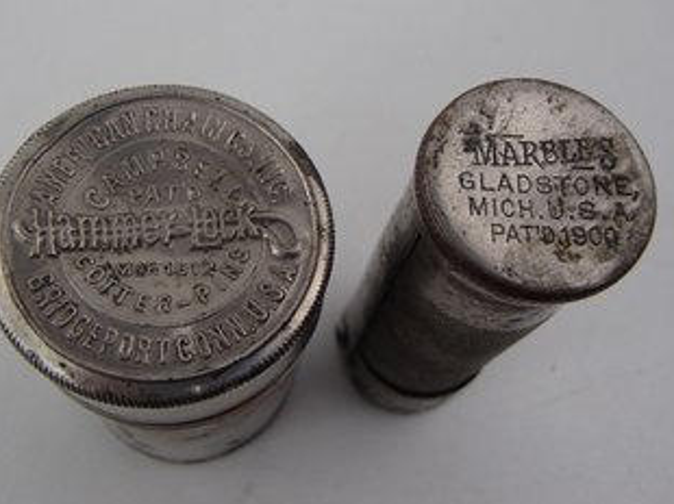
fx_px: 798
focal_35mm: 41
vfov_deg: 35.1
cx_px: 319
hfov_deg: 45.8
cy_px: 242
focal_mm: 6.64
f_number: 4.7
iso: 125
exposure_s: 1/160
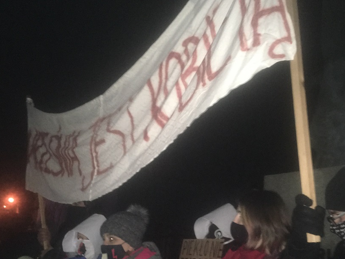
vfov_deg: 33.3
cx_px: 186
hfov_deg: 43.8
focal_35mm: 43
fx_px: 429
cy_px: 171
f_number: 2.2
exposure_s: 1/17
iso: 320
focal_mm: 4.15
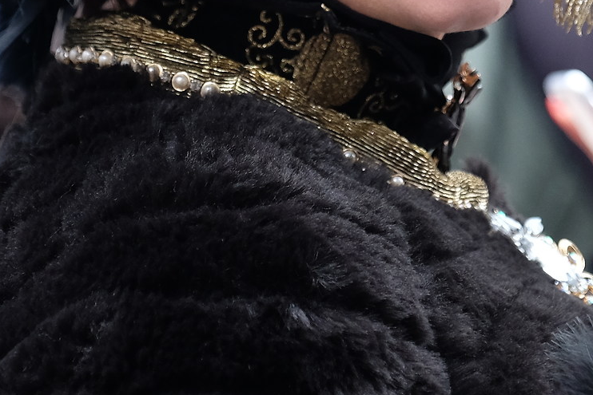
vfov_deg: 5.8
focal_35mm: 236
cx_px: 415
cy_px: -222
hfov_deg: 8.7
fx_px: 3888
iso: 1000
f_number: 2.8
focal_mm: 48.5
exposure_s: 1/500
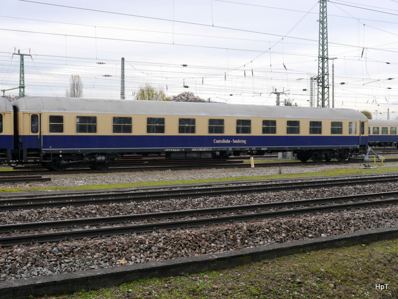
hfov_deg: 39.7
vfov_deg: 30.3
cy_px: 150
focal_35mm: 48
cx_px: 199
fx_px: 552
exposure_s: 1/125
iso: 160
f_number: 5.6
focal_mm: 24
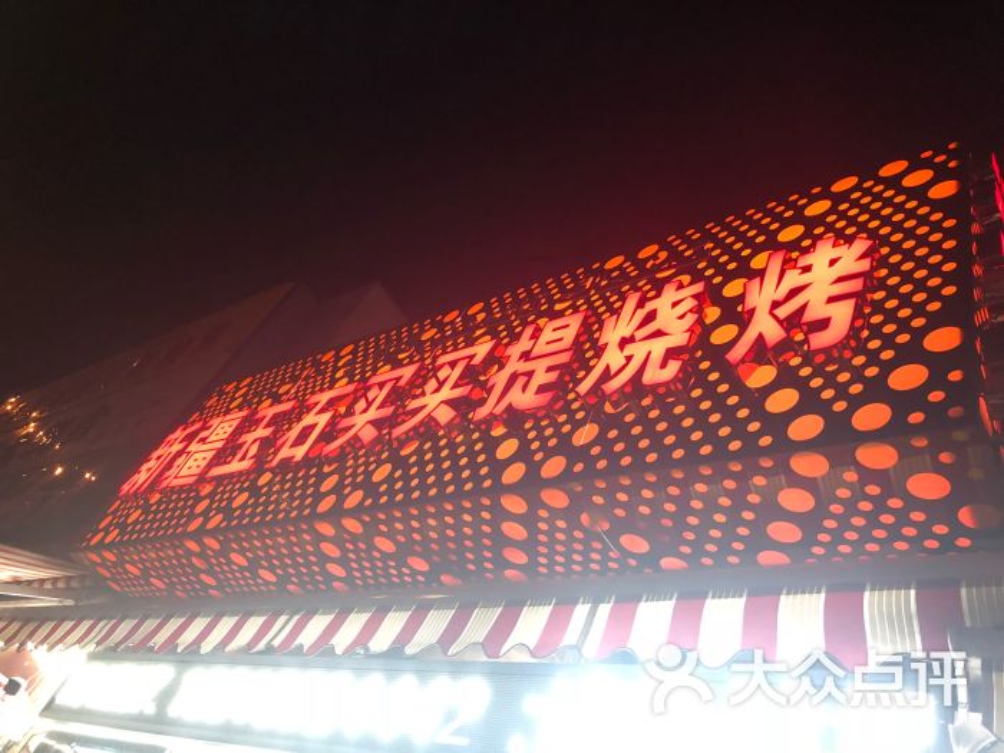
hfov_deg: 63.4
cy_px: 376
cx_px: 502
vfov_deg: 49.7
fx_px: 812
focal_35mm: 28
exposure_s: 1/17
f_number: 1.8
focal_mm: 3.99
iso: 100
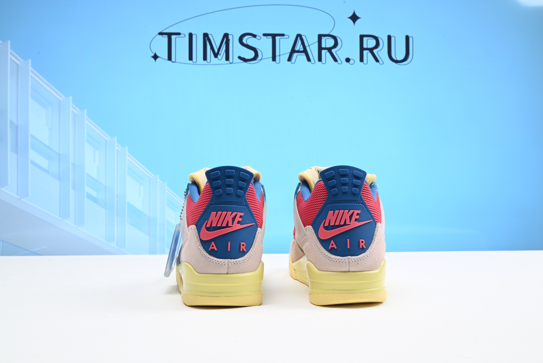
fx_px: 558
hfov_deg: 51.9
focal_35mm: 37
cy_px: 182
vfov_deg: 36.0
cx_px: 272
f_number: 16
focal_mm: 37
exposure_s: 1/2
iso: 100
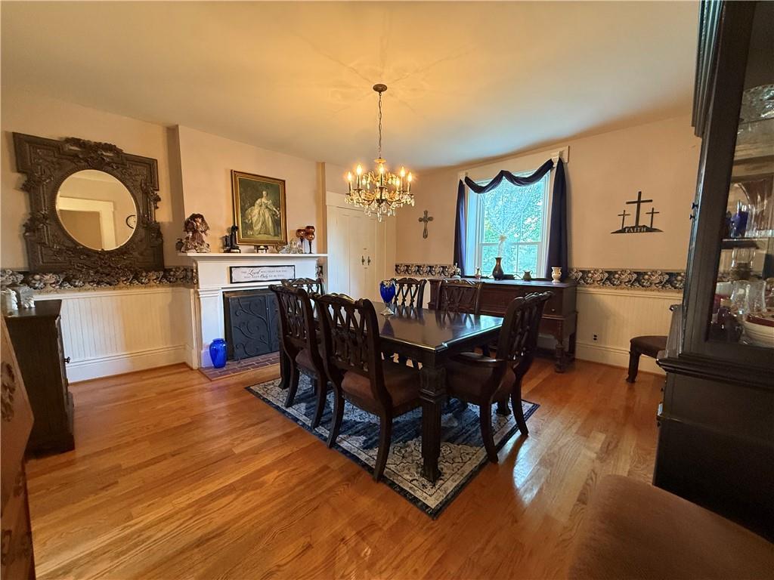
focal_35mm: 14
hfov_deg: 102.1
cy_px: 290
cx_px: 387
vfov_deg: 85.7
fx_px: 313
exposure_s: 1/60
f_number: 2.2
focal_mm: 2.22
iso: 500
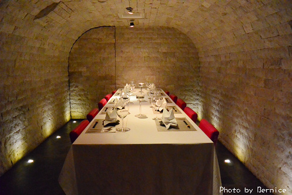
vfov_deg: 47.9
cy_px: 98
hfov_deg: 67.4
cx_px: 146
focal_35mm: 27
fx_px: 219
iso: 2500
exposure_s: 1/30
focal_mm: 10
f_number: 3.5
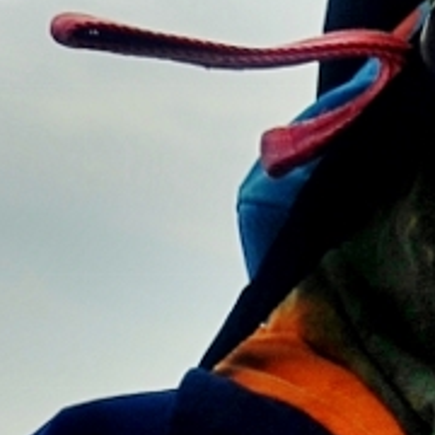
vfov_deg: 5.2
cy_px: -594
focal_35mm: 330
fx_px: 4692
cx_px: 1391
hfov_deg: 5.0
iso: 200
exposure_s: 1/5000
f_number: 4
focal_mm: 35
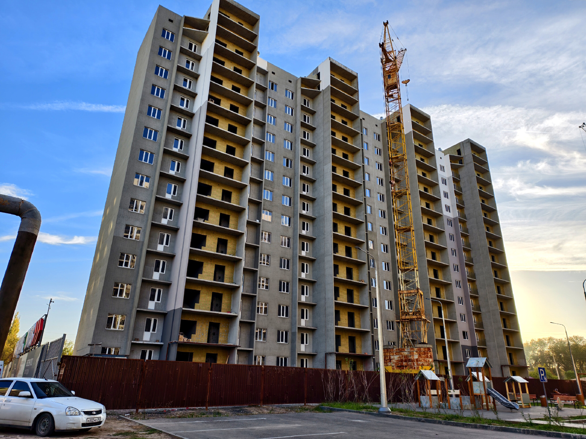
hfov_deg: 73.9
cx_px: 293
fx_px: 389
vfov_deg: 58.9
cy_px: 220
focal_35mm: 23
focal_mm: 6.54
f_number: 1.57
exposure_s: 1/660
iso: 71
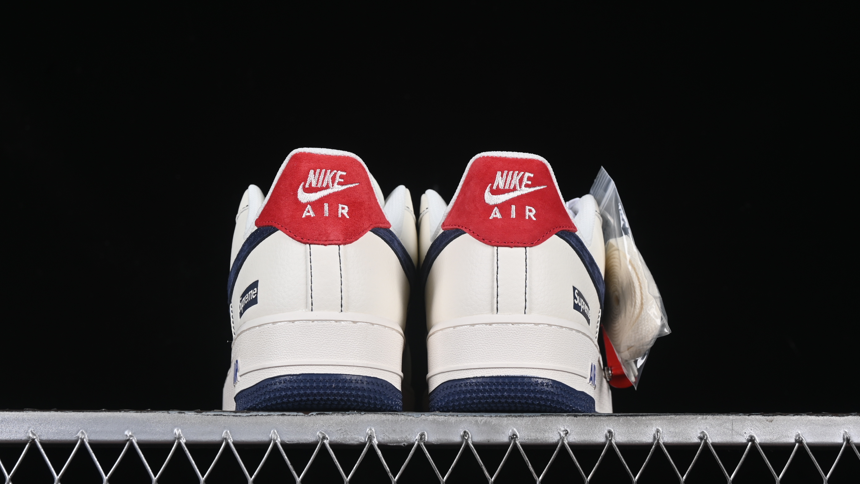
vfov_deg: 15.3
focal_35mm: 79
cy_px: 233
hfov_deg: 26.9
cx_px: 432
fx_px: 1801
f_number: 8
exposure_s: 1/80
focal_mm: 50
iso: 160
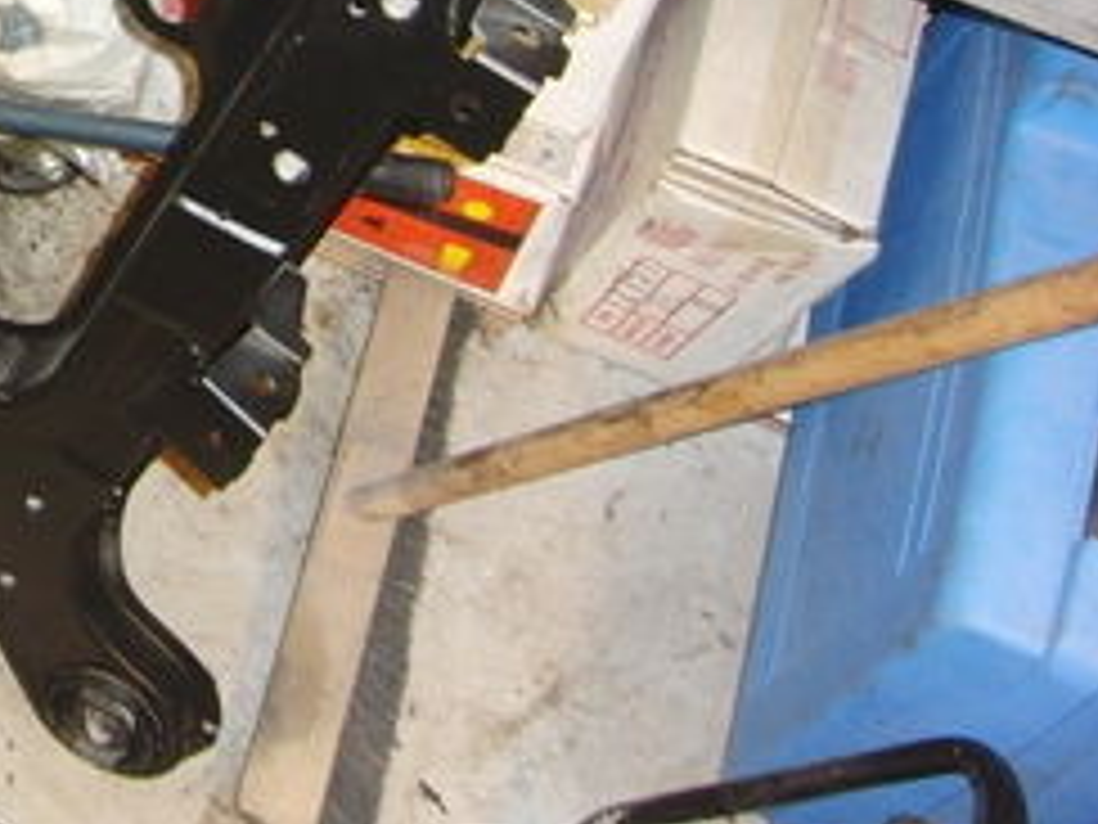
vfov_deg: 21.5
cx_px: -234
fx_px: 1998
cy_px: -180
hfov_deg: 27.0
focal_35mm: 63
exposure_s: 1/30
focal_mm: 4.3
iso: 400
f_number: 3.2
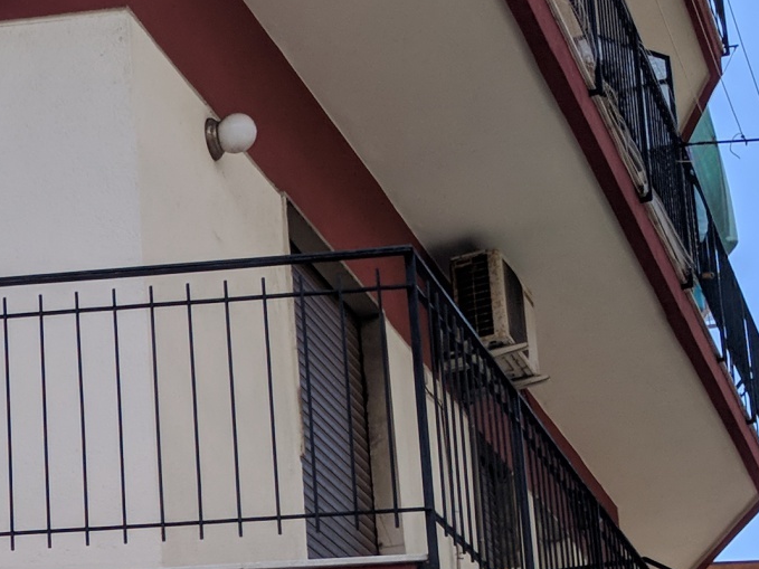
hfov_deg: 17.7
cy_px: 705
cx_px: -419
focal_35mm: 98
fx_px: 2148
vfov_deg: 14.5
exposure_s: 1/2101
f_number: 2
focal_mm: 4.67
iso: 60
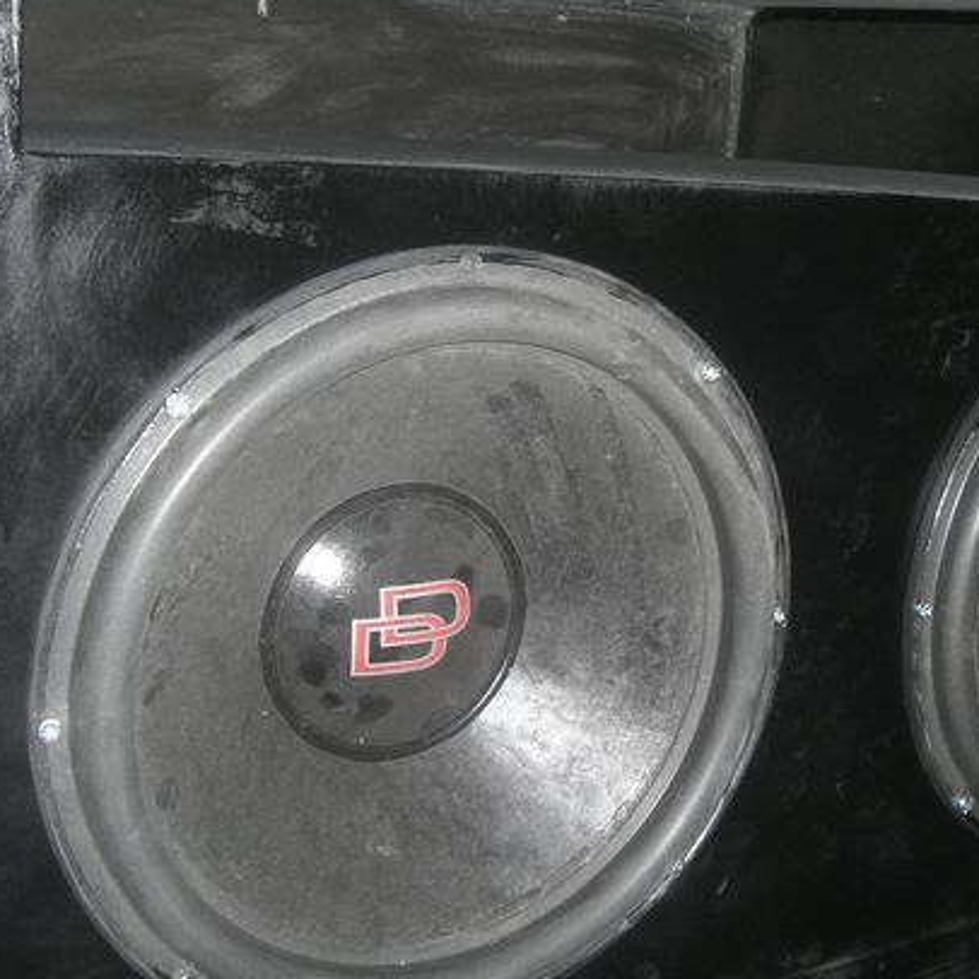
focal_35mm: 53
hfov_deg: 31.5
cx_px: 760
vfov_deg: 32.2
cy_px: 477
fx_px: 1696
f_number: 2.7
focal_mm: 6.2
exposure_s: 1/60
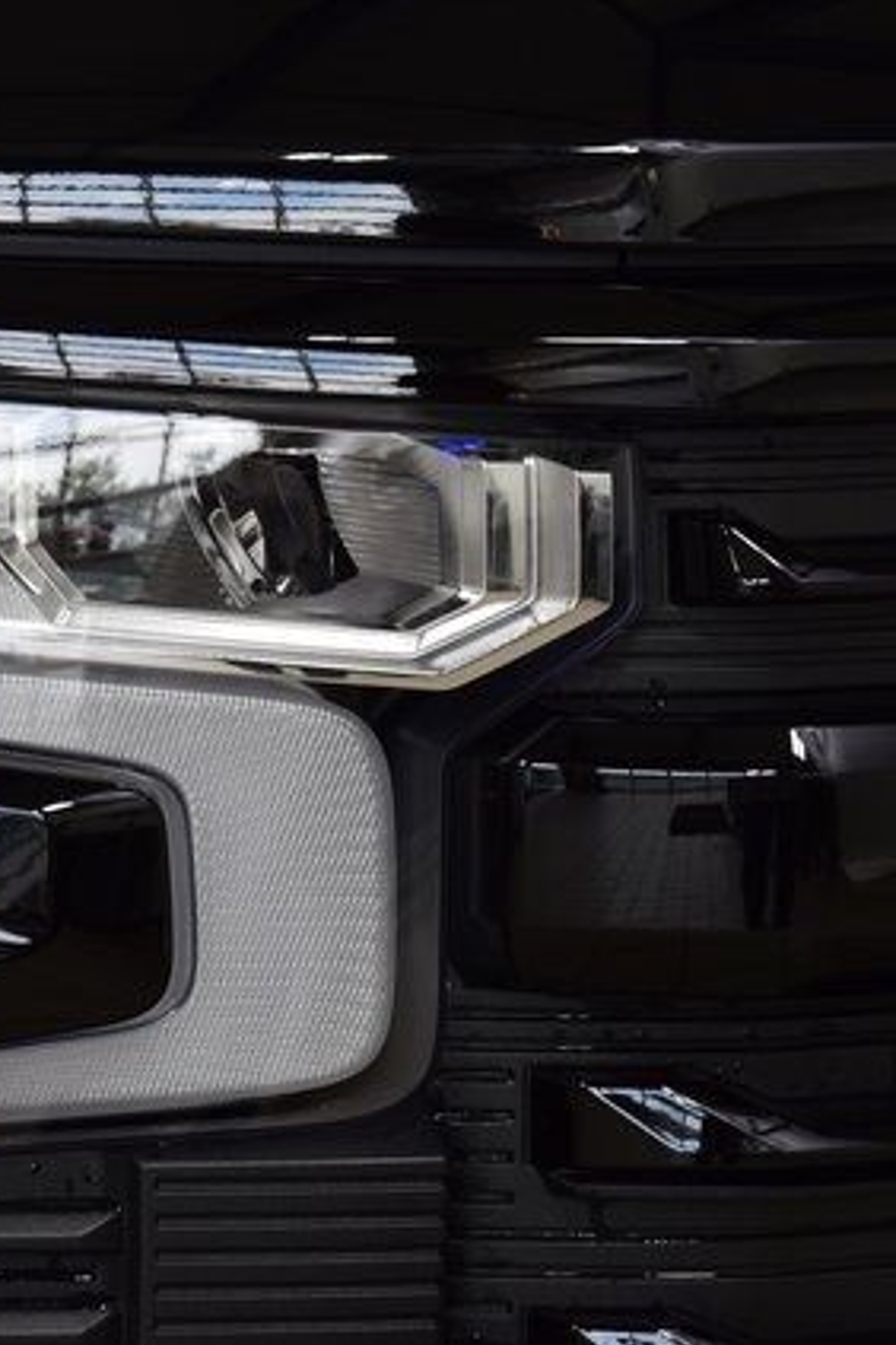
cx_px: -44
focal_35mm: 159
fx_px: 5936
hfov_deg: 8.6
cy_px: 669
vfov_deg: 12.9
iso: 720
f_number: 7.1
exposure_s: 1/30
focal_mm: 70
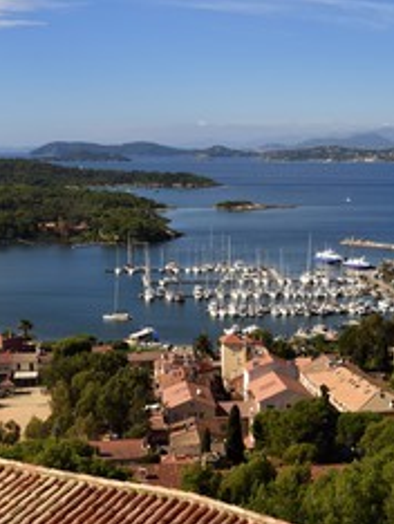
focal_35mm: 62
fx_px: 939
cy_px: 311
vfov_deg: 31.1
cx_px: 271
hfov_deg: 23.6
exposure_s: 1/320
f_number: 11
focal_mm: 36
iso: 200
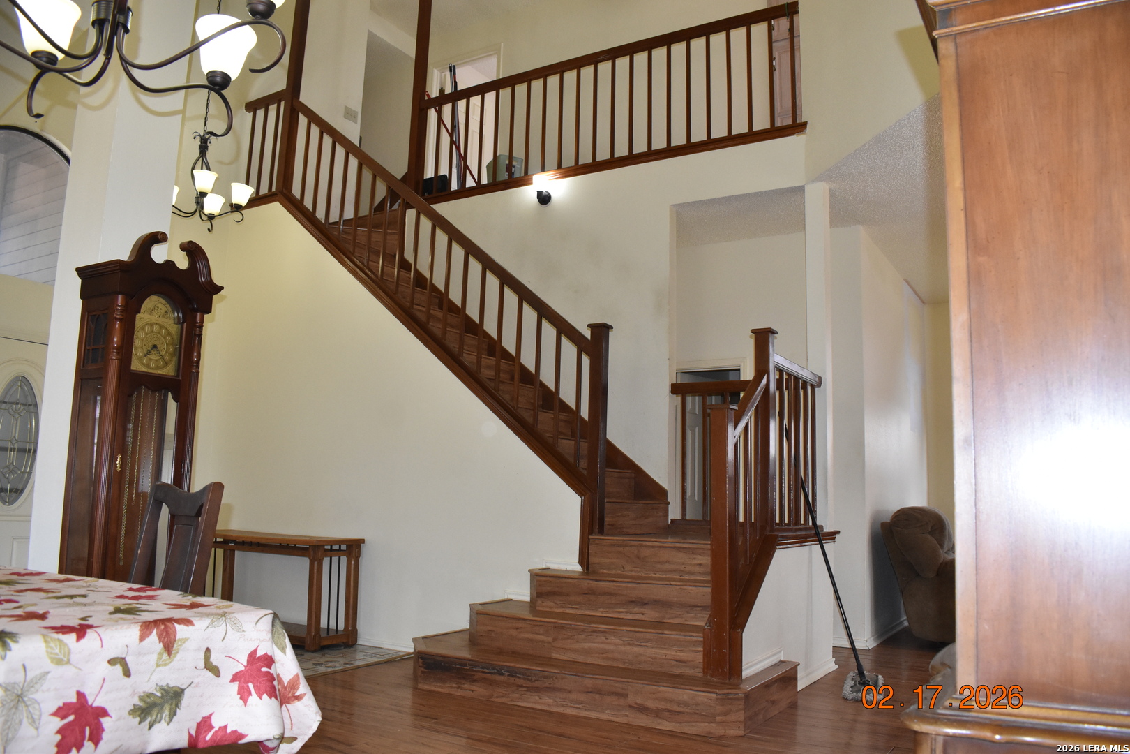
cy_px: 377
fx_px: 847
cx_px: 565
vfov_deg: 47.9
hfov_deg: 67.4
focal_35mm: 27
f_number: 6.3
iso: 1800
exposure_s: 1/200
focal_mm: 18
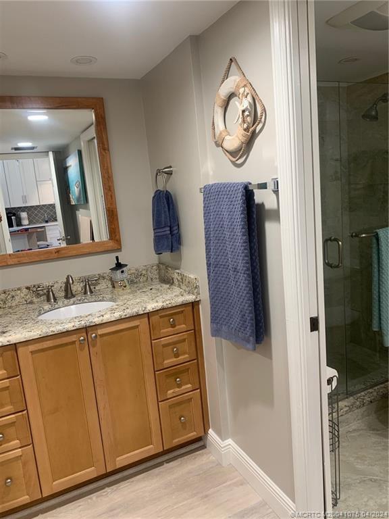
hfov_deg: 53.1
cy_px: 260
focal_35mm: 26
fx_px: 390
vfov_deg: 67.3
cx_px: 194
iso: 100
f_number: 1.8
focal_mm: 4.25
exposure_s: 1/60
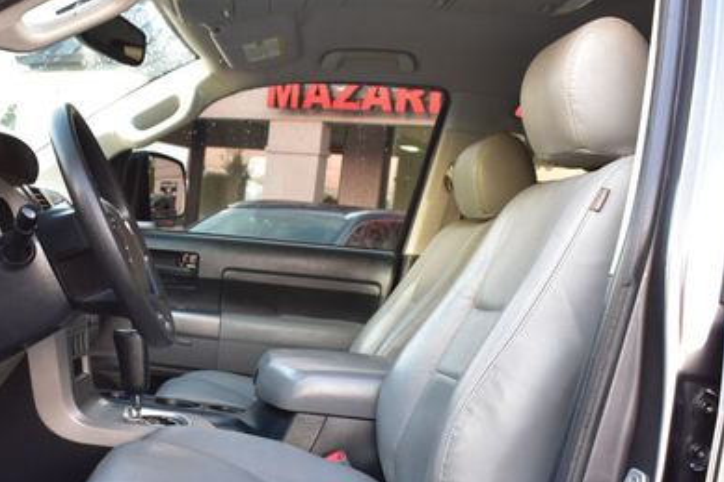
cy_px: 378
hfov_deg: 38.0
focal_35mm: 52
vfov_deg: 25.6
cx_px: 262
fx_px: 1042
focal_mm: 21
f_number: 6.3
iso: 560
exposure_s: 1/15
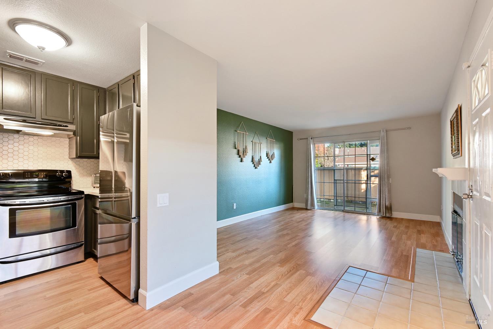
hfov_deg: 100.4
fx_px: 205
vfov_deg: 77.3
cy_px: 164
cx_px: 246
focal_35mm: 15
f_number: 8
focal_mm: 10
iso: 200
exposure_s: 1
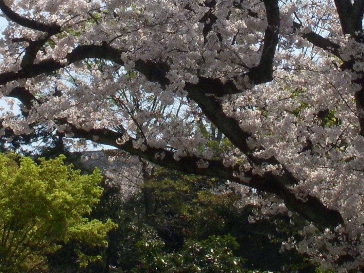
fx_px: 1146
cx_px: 195
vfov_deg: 13.3
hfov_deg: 18.0
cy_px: -25
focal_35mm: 109
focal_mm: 6.3
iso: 100
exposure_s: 1/400
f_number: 6.6
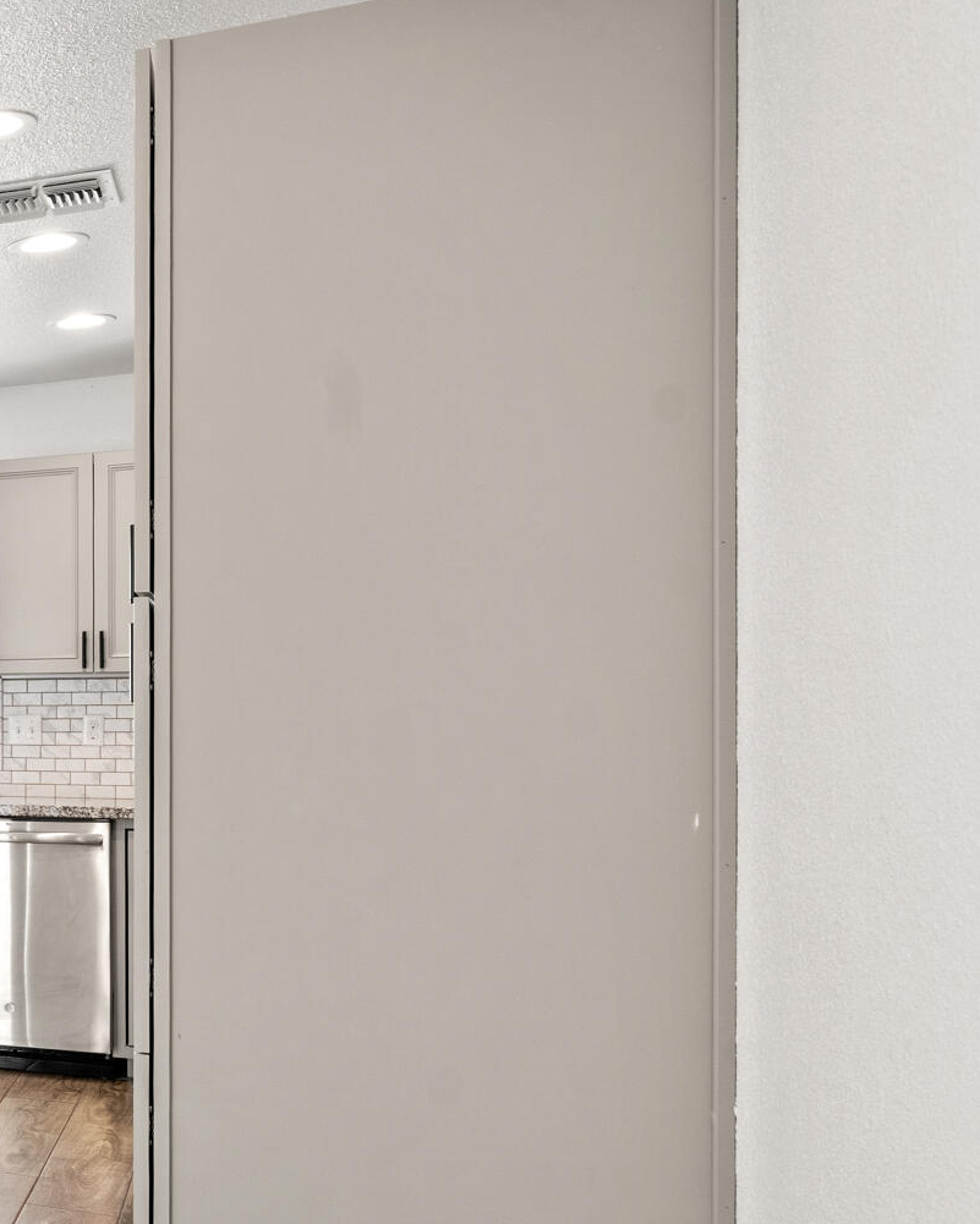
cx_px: -763
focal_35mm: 45
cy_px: 756
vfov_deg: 40.9
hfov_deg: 21.8
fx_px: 1631
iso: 400
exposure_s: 1/3
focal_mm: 16
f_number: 8
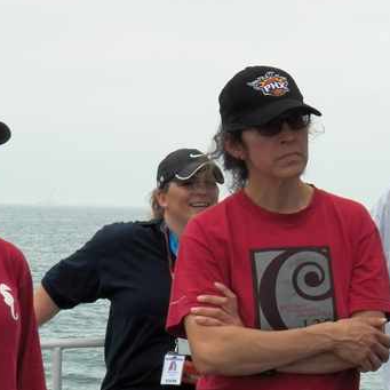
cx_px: 528
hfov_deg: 13.2
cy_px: 242
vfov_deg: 13.7
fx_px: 1619
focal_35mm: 127
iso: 125
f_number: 4
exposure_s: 1/1000
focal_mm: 8.9
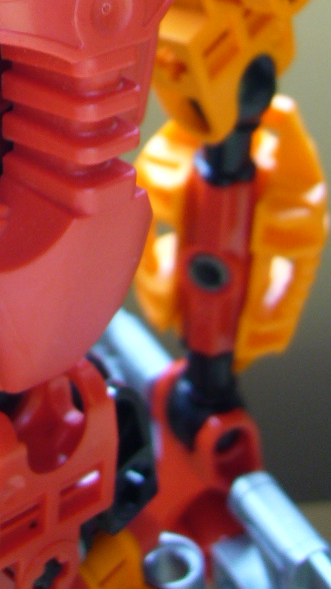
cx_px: -64
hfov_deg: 14.1
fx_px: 1294
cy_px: -31
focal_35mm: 83
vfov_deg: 24.2
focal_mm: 5.8
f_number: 2.8
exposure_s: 1/25
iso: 100
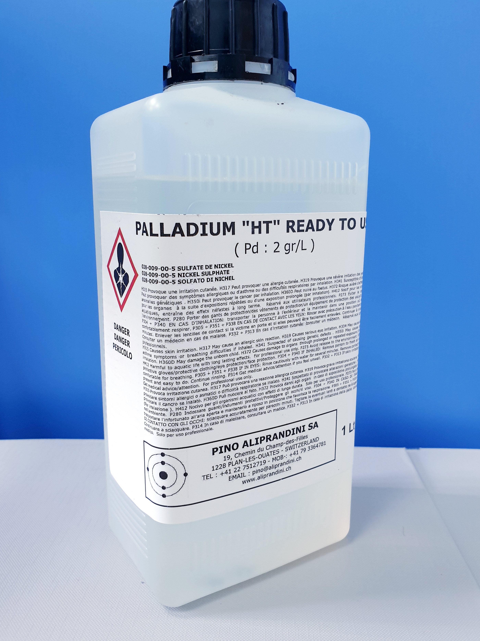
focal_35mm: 28
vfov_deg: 63.4
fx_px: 518
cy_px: 309
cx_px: 243
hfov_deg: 49.7
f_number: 2.4
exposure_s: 1/50
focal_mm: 4.3
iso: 125
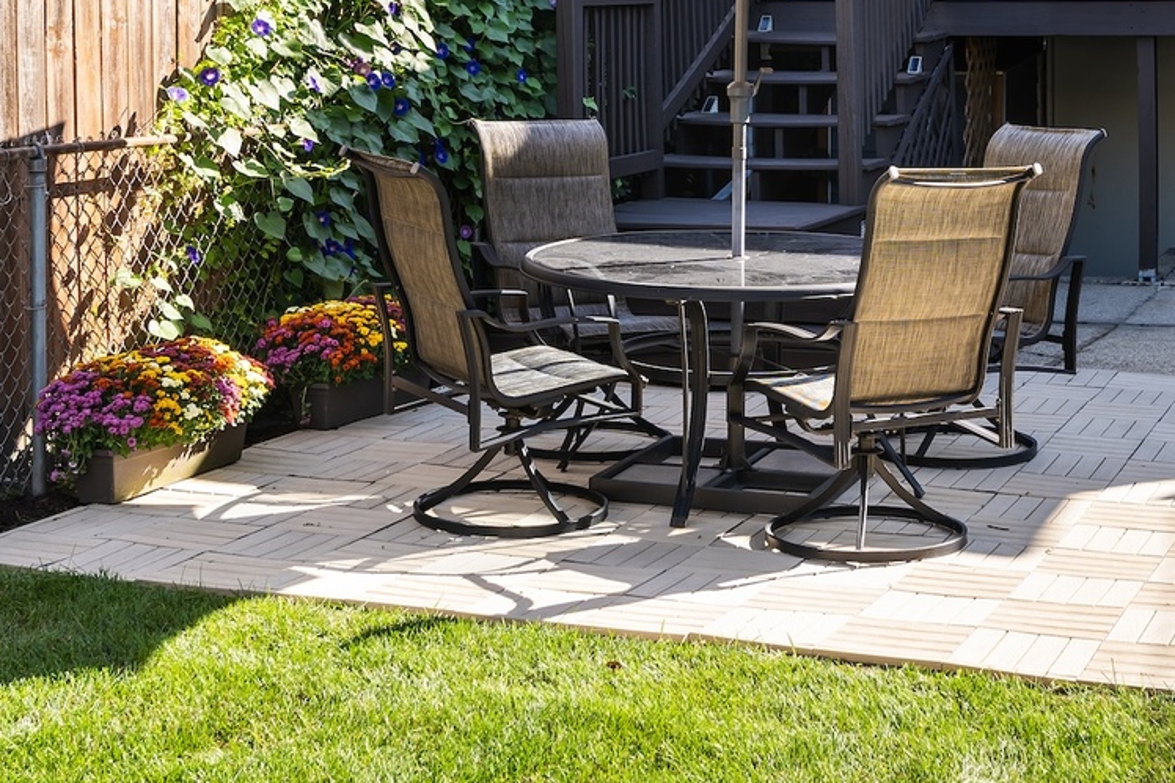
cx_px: 773
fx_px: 2120
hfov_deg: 30.8
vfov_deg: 20.3
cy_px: 27
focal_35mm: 65
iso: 200
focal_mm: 30
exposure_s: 1/250
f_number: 5.6
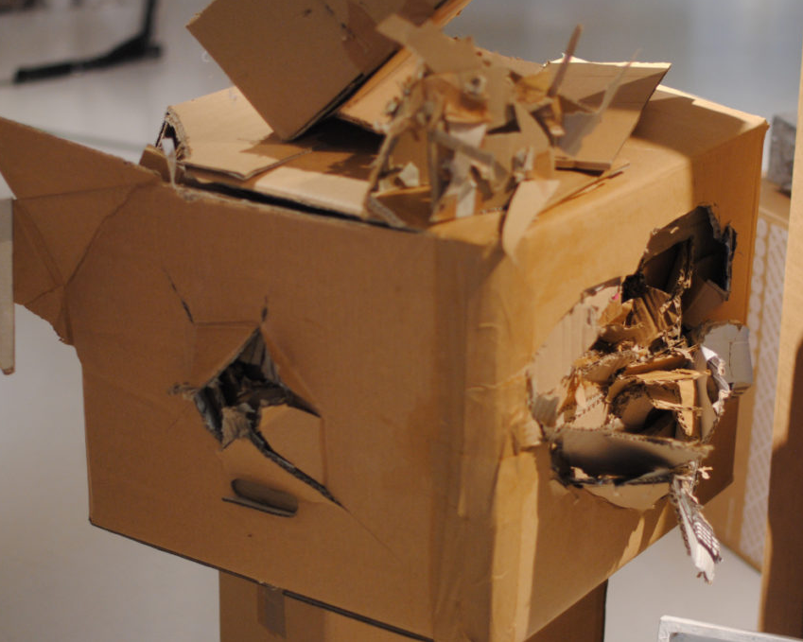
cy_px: 320
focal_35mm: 85
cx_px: 410
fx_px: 2020
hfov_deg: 22.5
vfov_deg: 18.1
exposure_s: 1/500
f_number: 1.4
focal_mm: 50
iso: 400
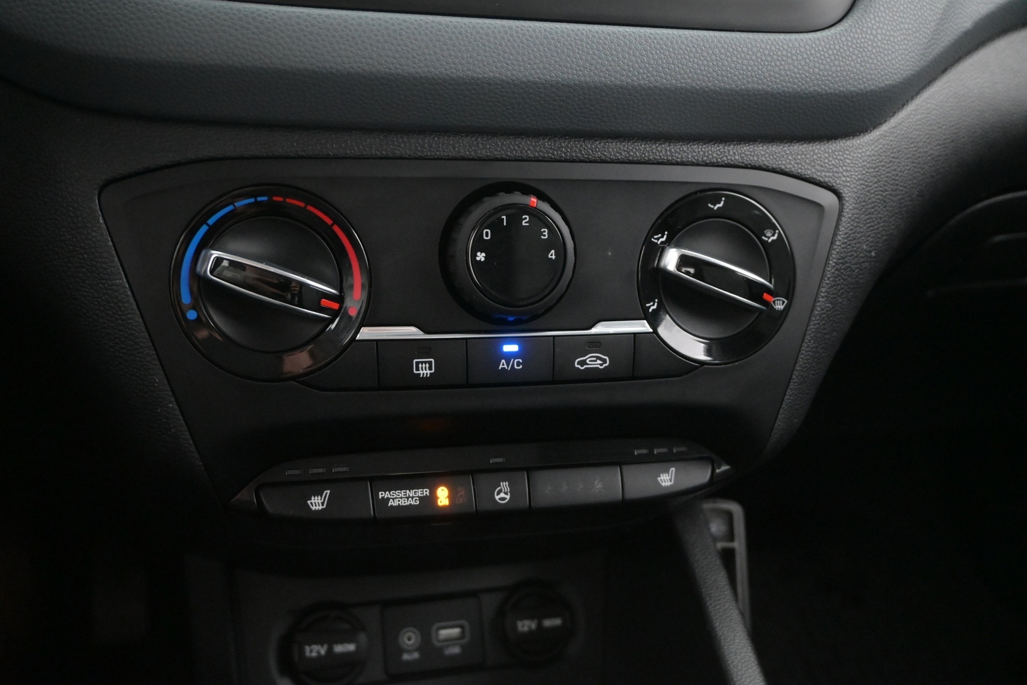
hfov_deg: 57.2
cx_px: 514
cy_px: 342
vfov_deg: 40.0
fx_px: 941
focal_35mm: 33
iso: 5600
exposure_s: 1/40
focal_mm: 22
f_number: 4
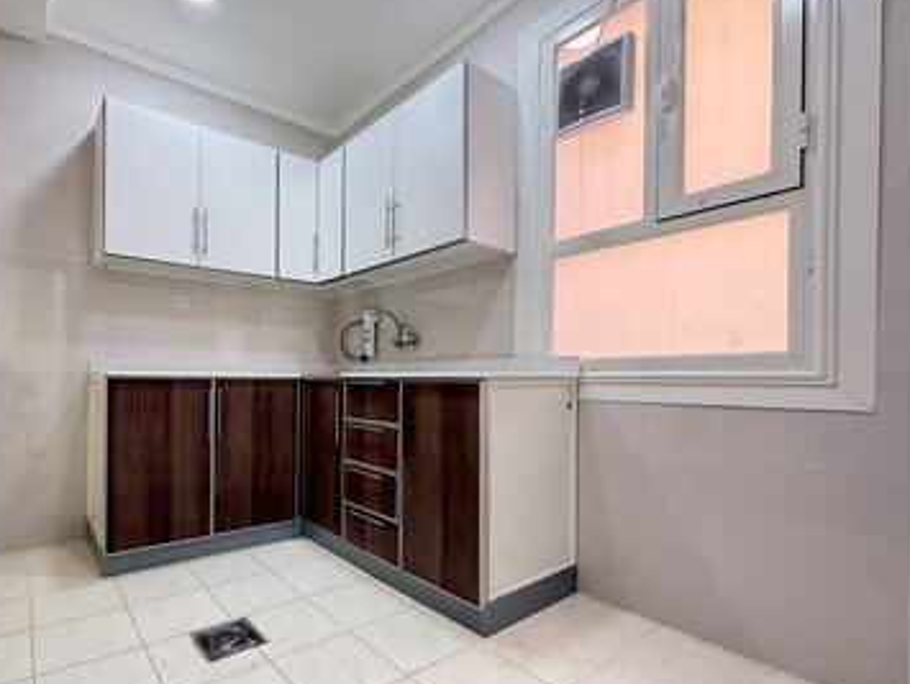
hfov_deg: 86.1
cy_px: 380
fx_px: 474
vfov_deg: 71.5
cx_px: 345
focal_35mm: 18
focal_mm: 2.22
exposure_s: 1/50
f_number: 2.2
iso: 500
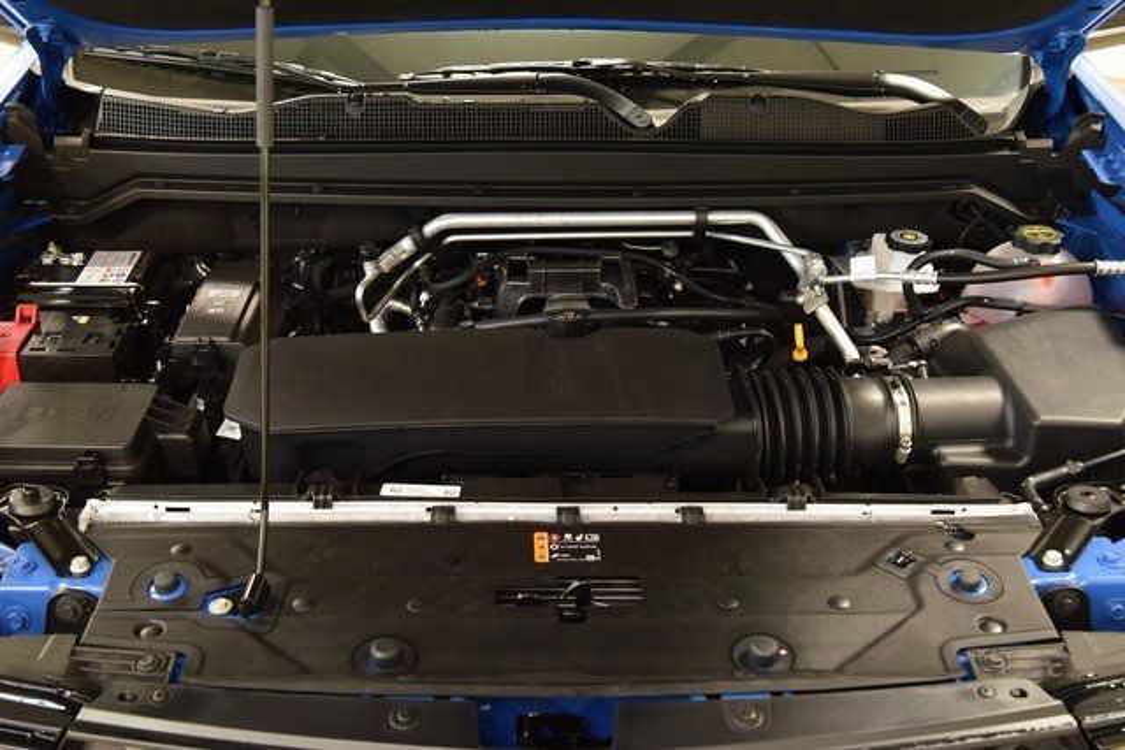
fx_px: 1500
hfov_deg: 41.1
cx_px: 562
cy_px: 375
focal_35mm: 48
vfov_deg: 28.1
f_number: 6.3
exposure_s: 1/15
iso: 1600
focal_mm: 32
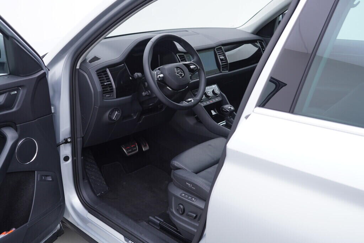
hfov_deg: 53.1
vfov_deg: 36.9
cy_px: 122
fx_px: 364
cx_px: 182
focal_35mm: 36
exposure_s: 1/50
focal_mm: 24
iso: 125
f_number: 3.2
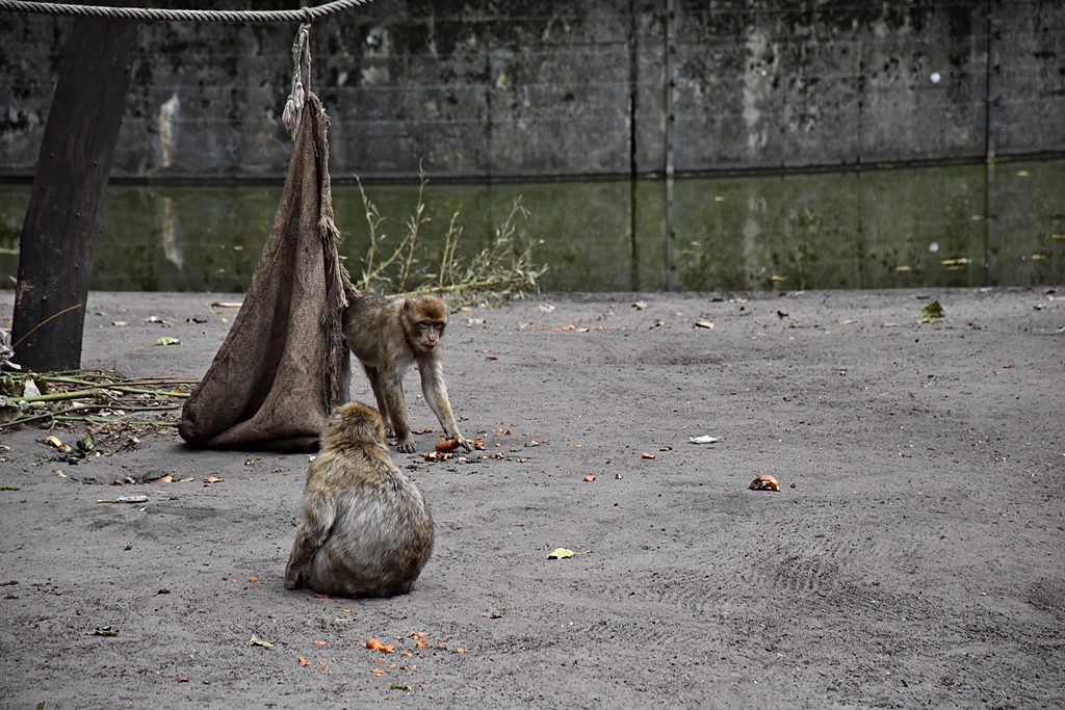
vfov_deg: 6.5
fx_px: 6213
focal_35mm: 210
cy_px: 355
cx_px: 532
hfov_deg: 9.8
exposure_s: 1/500
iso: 800
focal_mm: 140
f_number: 5.6
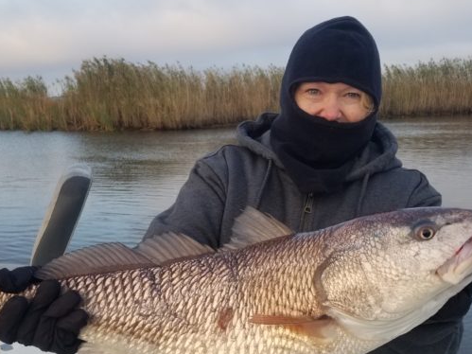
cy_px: 227
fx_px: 545
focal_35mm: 40
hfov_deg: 46.4
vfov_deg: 35.7
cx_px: 178
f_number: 1.7
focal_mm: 4.25
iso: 50
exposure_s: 1/322
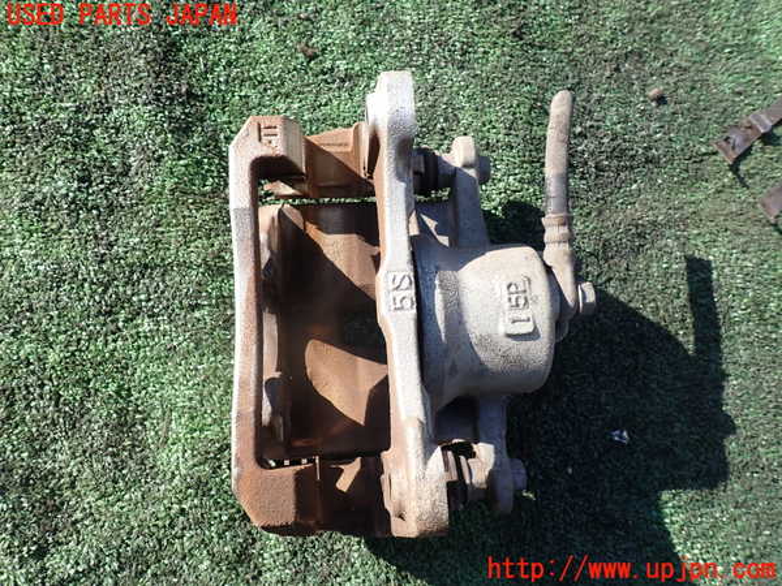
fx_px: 565
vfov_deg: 54.9
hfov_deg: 69.4
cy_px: 293
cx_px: 391
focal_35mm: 25
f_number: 2.8
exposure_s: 1/400
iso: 100
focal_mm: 4.5
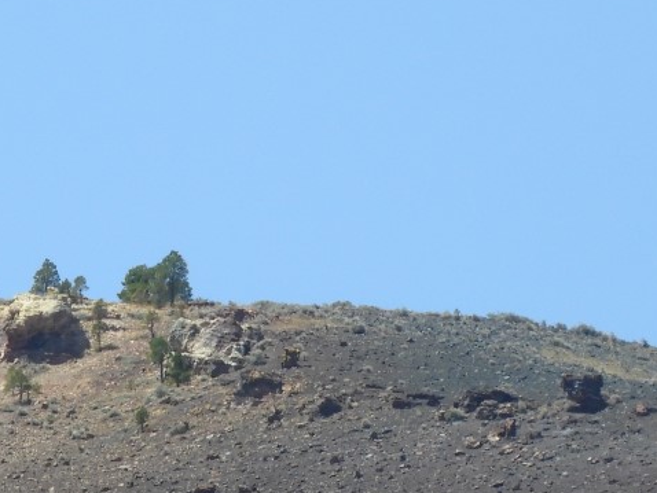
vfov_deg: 1.2
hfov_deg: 1.6
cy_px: 282
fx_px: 22863
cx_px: 124
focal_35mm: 1204
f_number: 5.6
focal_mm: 71.7
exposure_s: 1/400
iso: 100
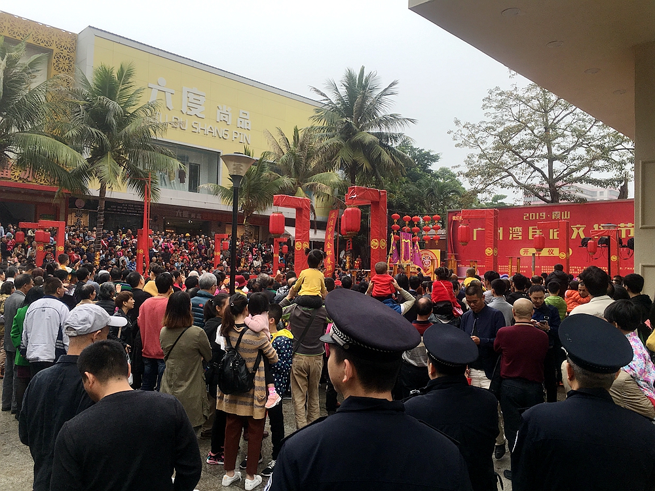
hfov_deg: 61.7
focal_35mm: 29
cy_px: 246
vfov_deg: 48.2
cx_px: 328
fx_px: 549
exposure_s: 1/359
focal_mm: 4.15
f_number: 2.2
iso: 25
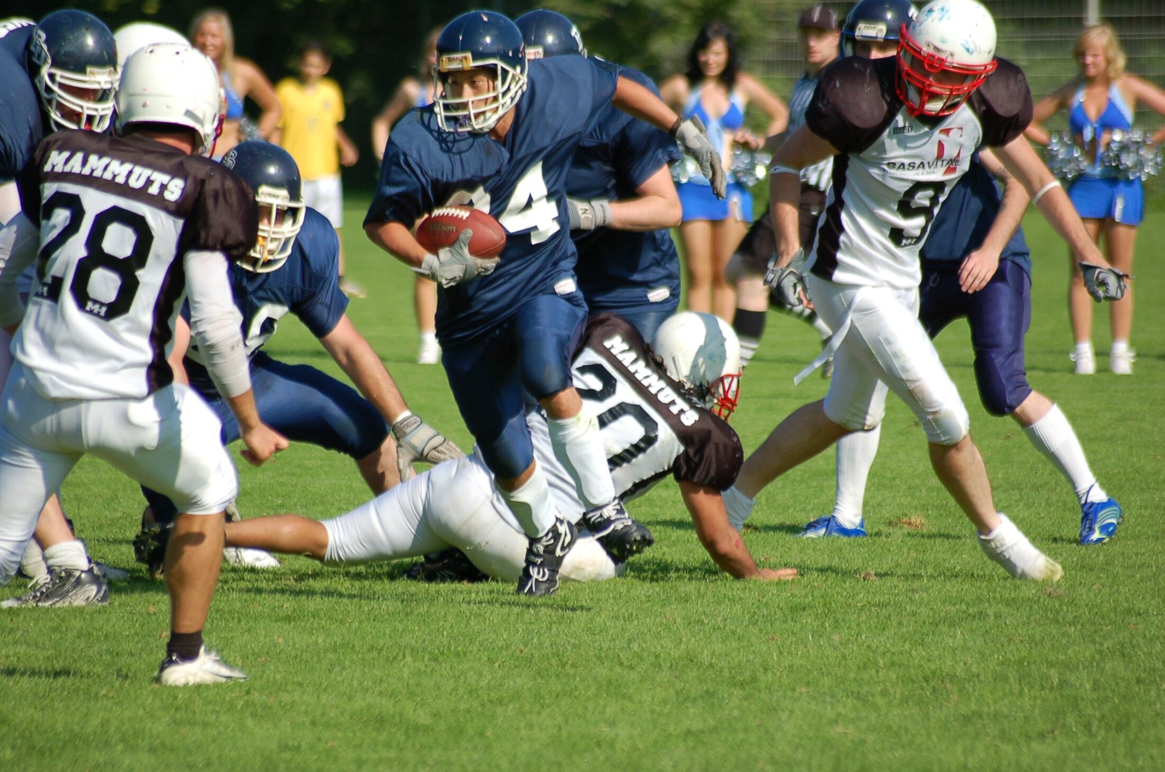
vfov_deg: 3.8
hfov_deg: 5.7
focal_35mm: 360
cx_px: 582
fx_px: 11628
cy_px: 386
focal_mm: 240
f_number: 5.3
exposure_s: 1/1000
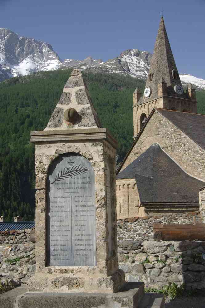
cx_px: 102
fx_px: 449
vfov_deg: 37.9
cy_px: 154
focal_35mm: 52
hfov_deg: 25.7
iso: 100
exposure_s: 1/250
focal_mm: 35
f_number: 8
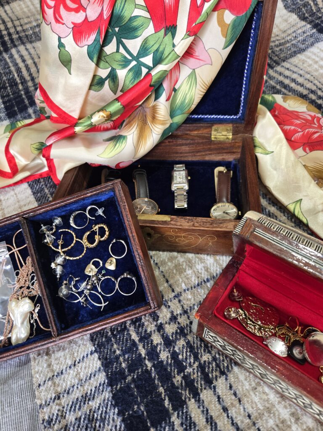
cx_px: 162
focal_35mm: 23
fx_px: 286
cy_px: 216
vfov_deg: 73.9
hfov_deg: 58.9
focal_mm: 5.4
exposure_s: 1/120
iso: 320
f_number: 1.8
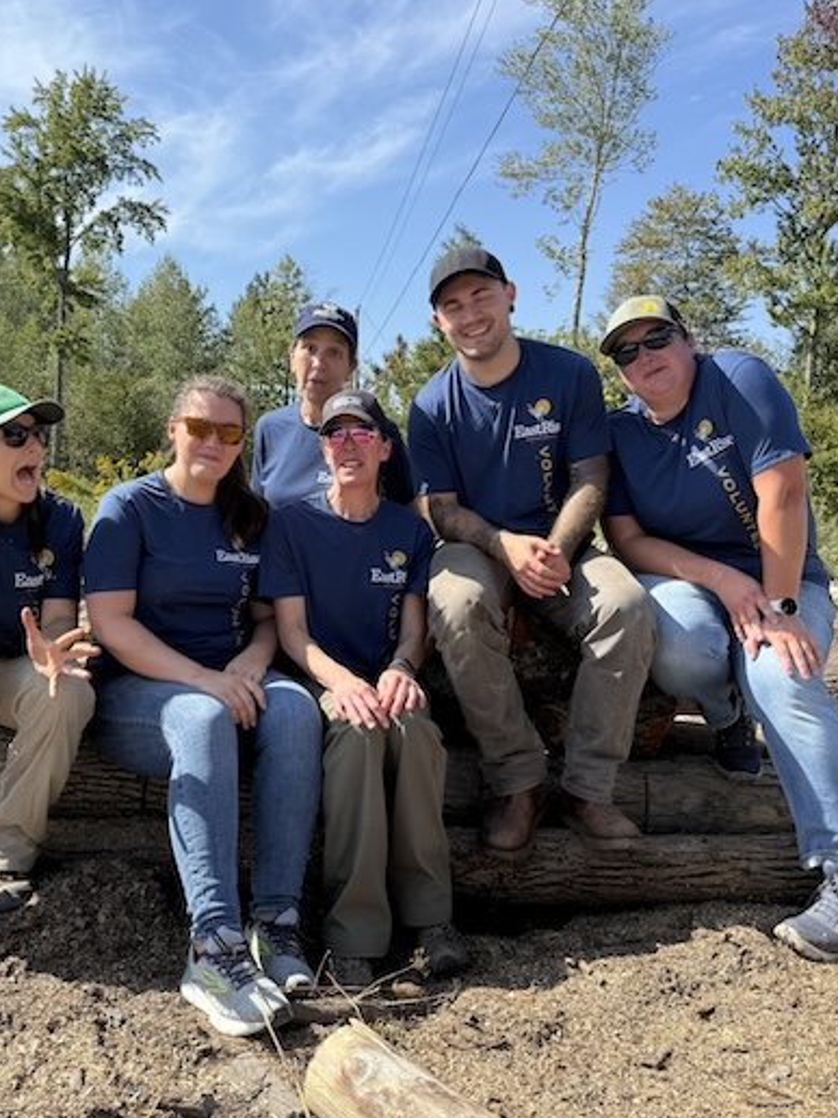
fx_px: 1001
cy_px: 549
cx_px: 314
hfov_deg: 45.1
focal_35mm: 31
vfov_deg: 58.3
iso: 80
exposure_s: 1/2703
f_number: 1.78
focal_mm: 6.76
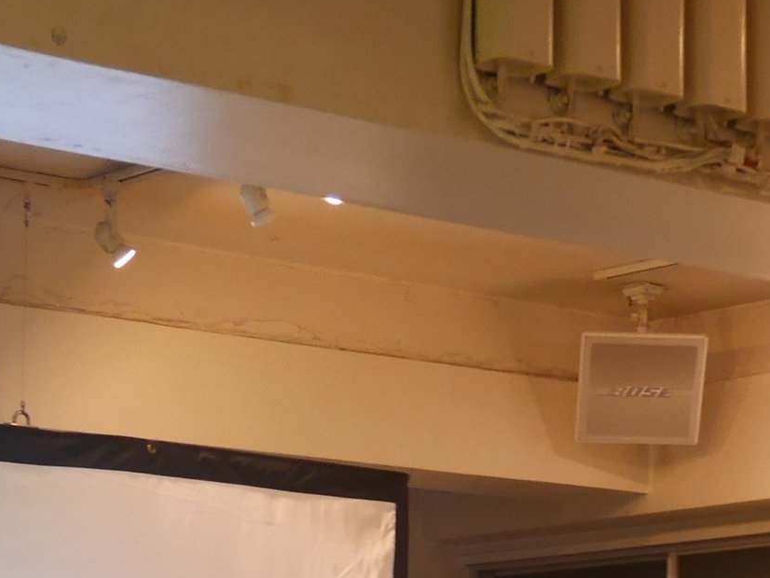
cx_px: 573
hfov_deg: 14.8
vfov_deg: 10.7
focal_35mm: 133
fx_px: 2959
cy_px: 910
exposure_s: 1/60
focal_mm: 17
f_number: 4
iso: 1000
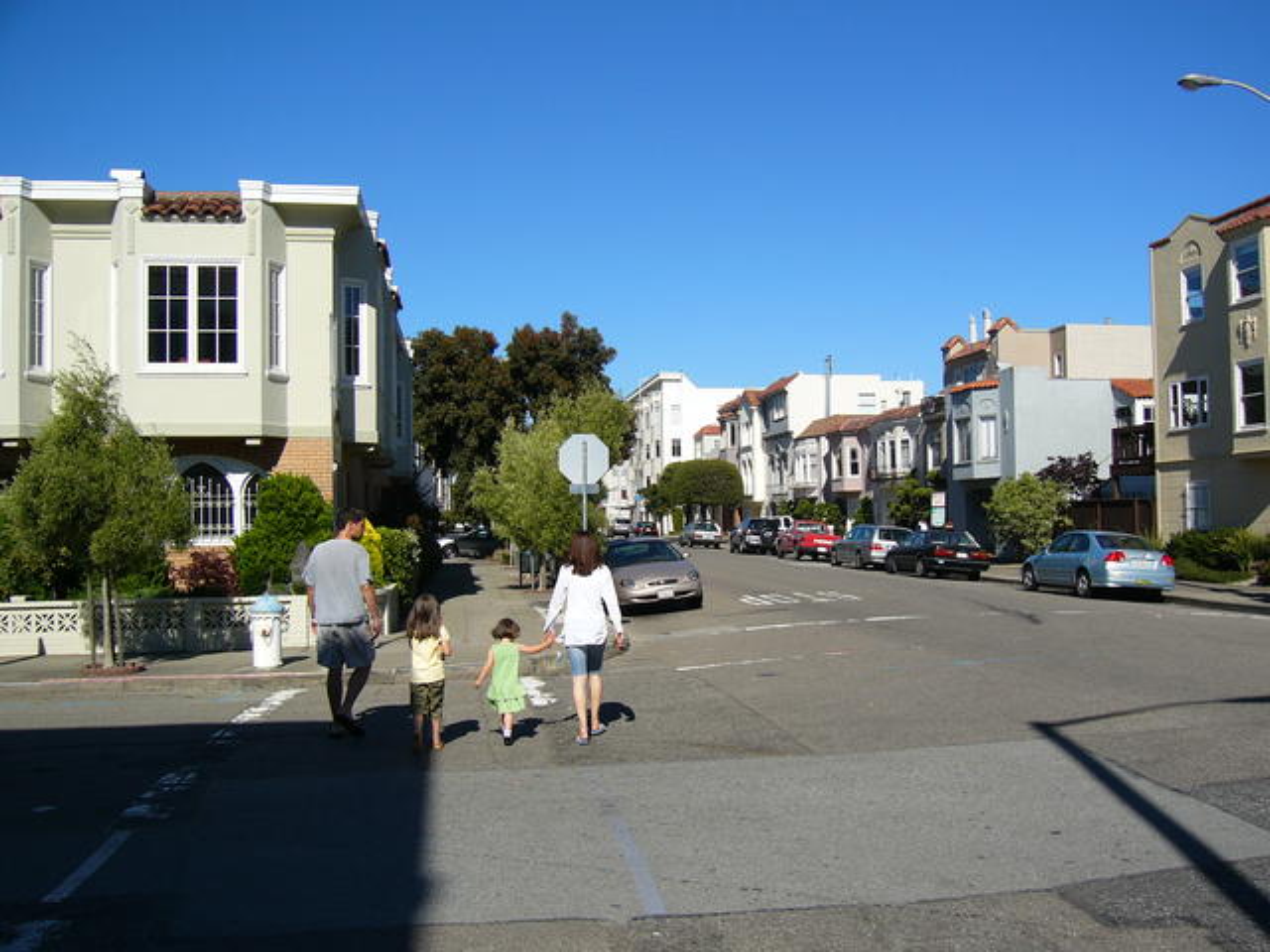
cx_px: 635
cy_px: 476
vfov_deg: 40.7
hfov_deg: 52.6
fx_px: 1284
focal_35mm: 35
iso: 50
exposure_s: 1/200
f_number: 8
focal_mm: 5.8
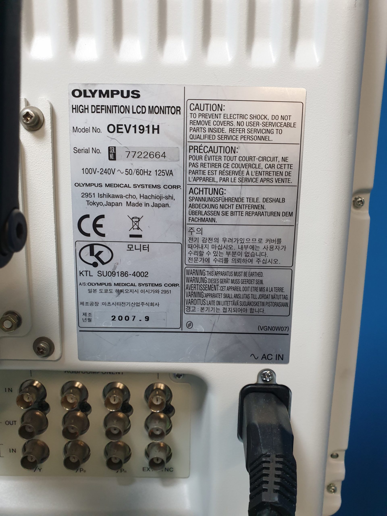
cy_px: 258
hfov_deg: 53.1
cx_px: 194
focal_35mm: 26
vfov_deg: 67.3
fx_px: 388
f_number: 2.4
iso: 320
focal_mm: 4.3
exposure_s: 1/50
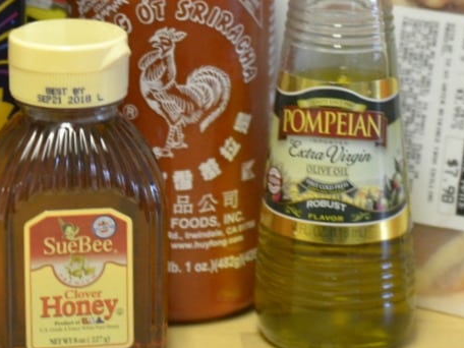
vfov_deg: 8.2
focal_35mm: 180
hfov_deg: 11.0
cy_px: -31
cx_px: 126
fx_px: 2413
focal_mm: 40
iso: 1250
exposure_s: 1/125
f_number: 2.8
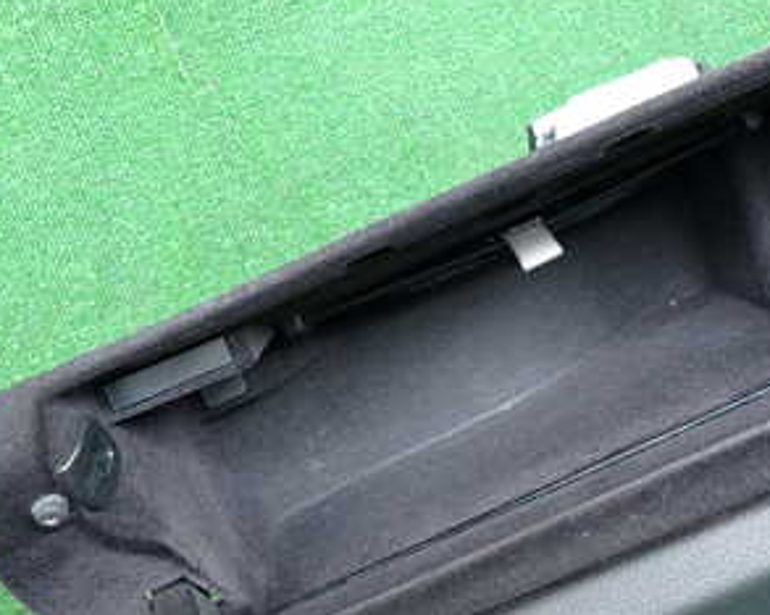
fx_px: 1139
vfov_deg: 29.9
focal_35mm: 50
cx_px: 547
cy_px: 434
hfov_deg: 36.7
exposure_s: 1/125
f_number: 2
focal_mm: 4.5
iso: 250
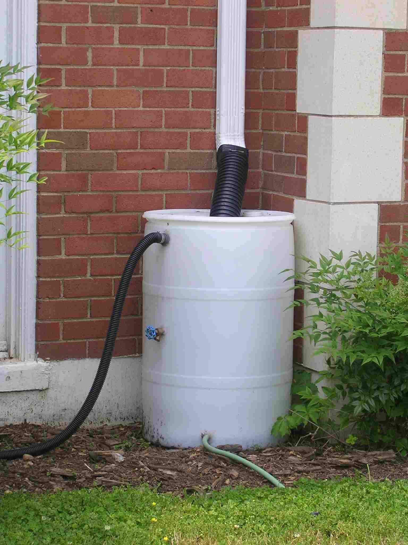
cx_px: 204
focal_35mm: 115
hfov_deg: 12.9
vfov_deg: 17.1
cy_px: 272
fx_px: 1807
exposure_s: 1/133
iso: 50
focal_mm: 17.4
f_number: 4.9
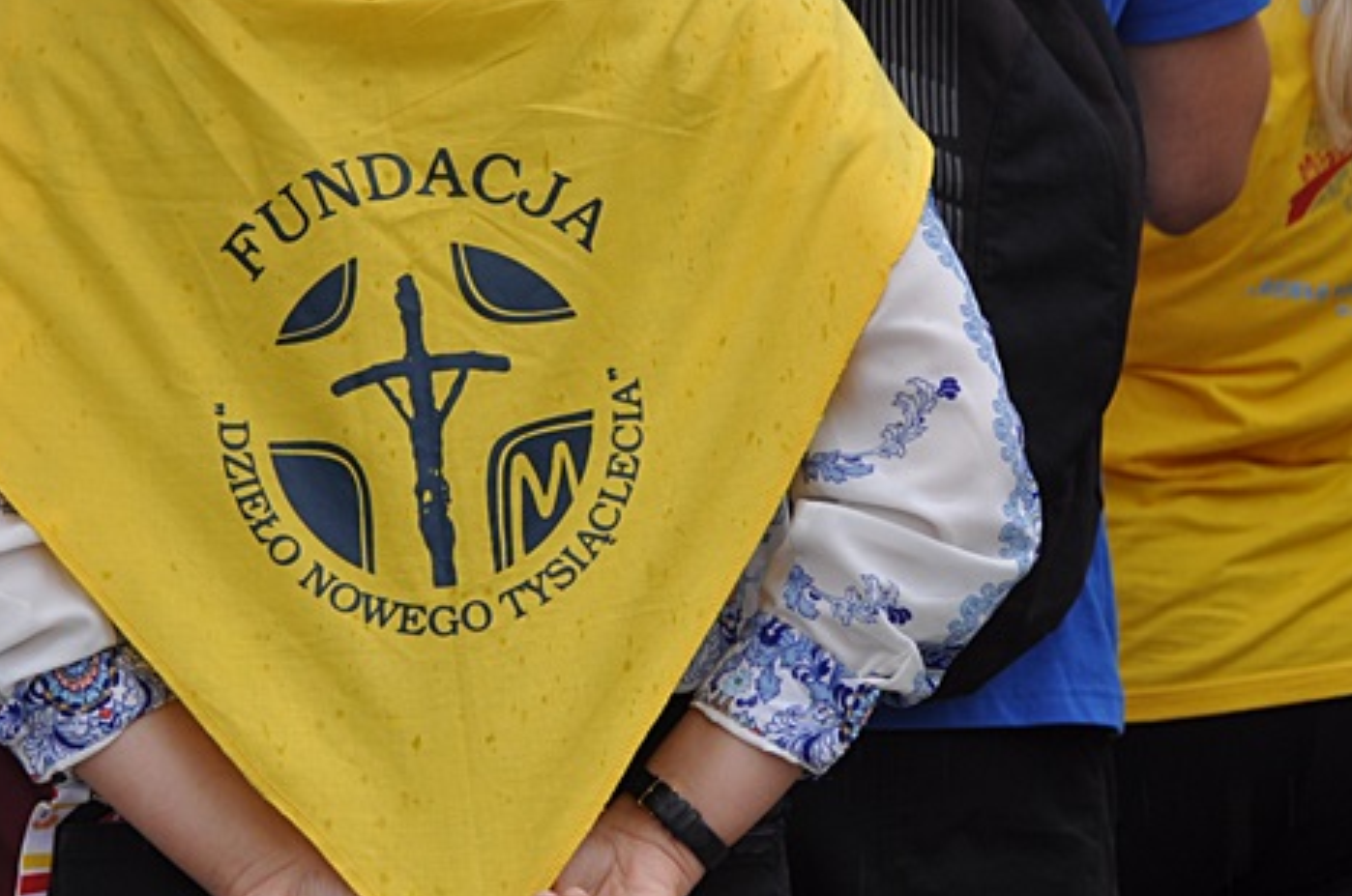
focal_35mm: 346
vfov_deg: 4.0
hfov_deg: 6.0
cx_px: 383
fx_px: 12975
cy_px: 165
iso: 200
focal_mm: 105
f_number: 6.7
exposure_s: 1/180
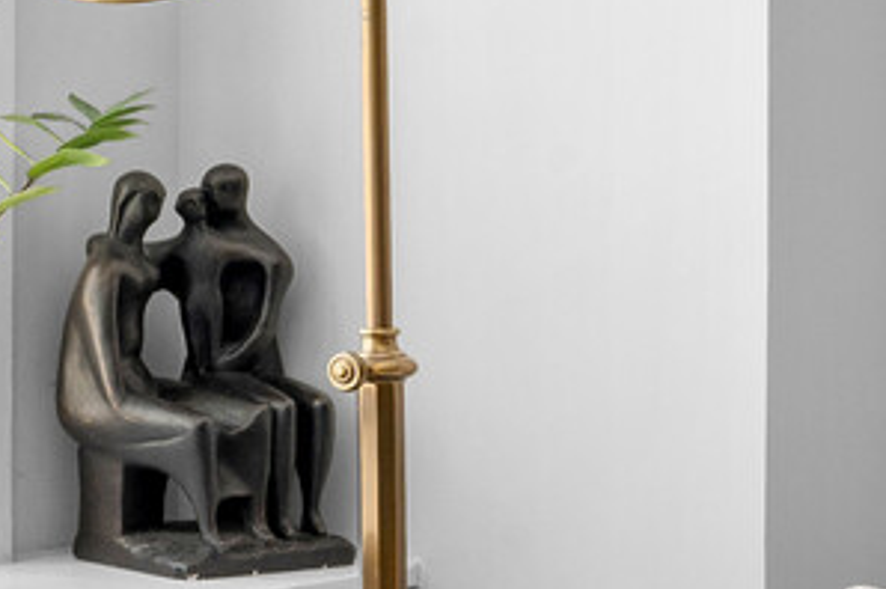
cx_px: 143
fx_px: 3712
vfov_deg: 9.1
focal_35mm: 151
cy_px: 253
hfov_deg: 13.5
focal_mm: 30
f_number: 13
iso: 320
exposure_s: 1/8
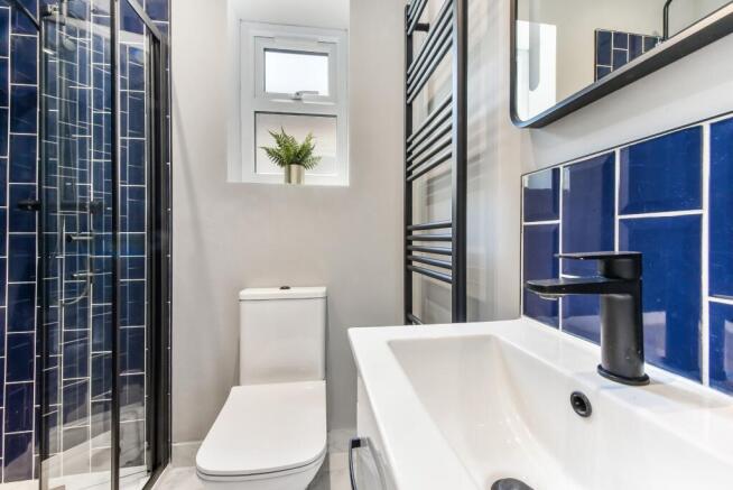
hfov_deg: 104.2
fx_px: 285
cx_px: 366
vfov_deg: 81.3
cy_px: 245
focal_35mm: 14
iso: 640
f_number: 13
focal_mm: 14
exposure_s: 1/4
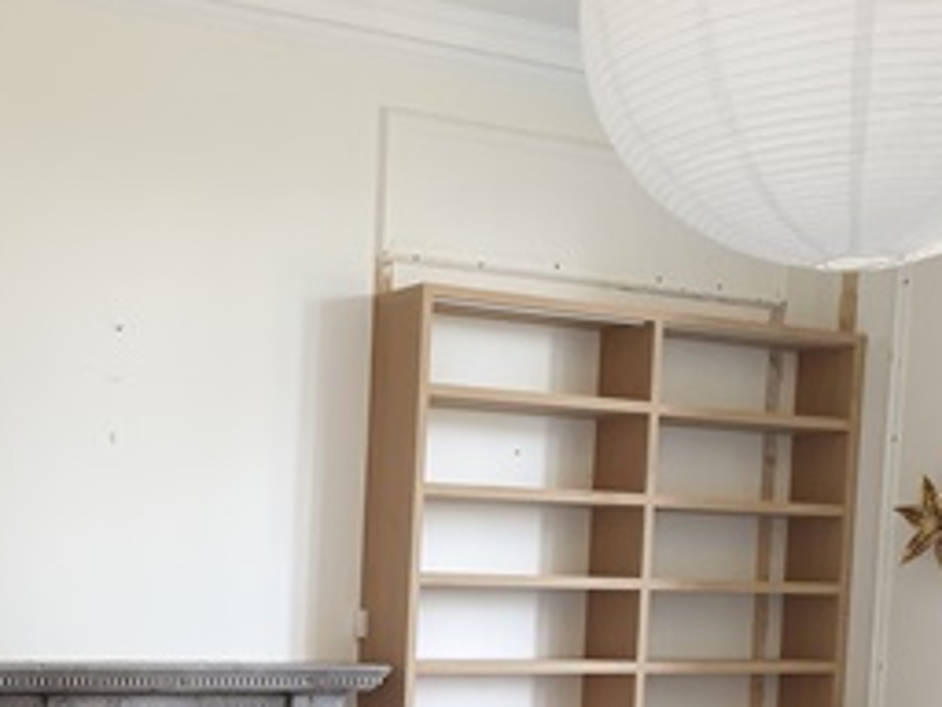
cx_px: 70
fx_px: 1660
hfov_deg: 30.1
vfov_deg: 22.9
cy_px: 744
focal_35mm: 61
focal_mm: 4.3
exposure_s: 1/50
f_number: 2.4
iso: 250
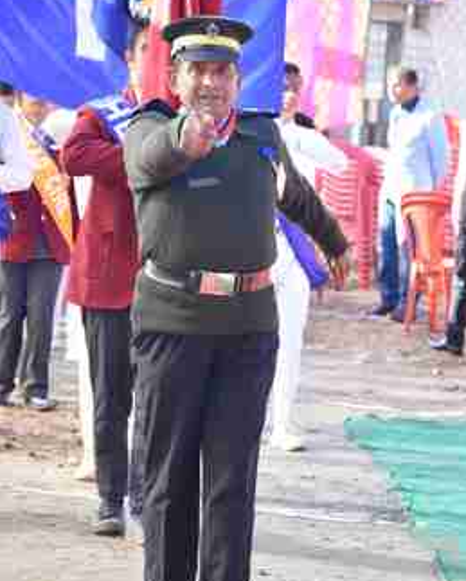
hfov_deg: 9.3
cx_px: 238
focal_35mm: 166
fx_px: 2851
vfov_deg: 11.6
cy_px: 335
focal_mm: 95
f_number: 5.6
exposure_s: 1/125
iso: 400
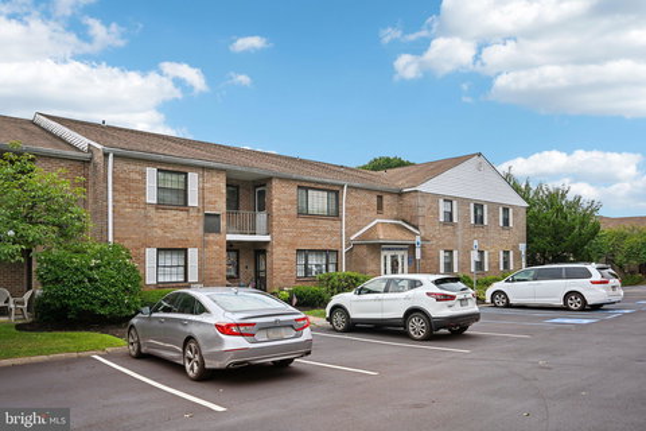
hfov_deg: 74.9
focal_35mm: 24
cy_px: 216
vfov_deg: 54.1
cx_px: 323
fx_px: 422
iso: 400
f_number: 8
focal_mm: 23.5
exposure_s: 1/1000
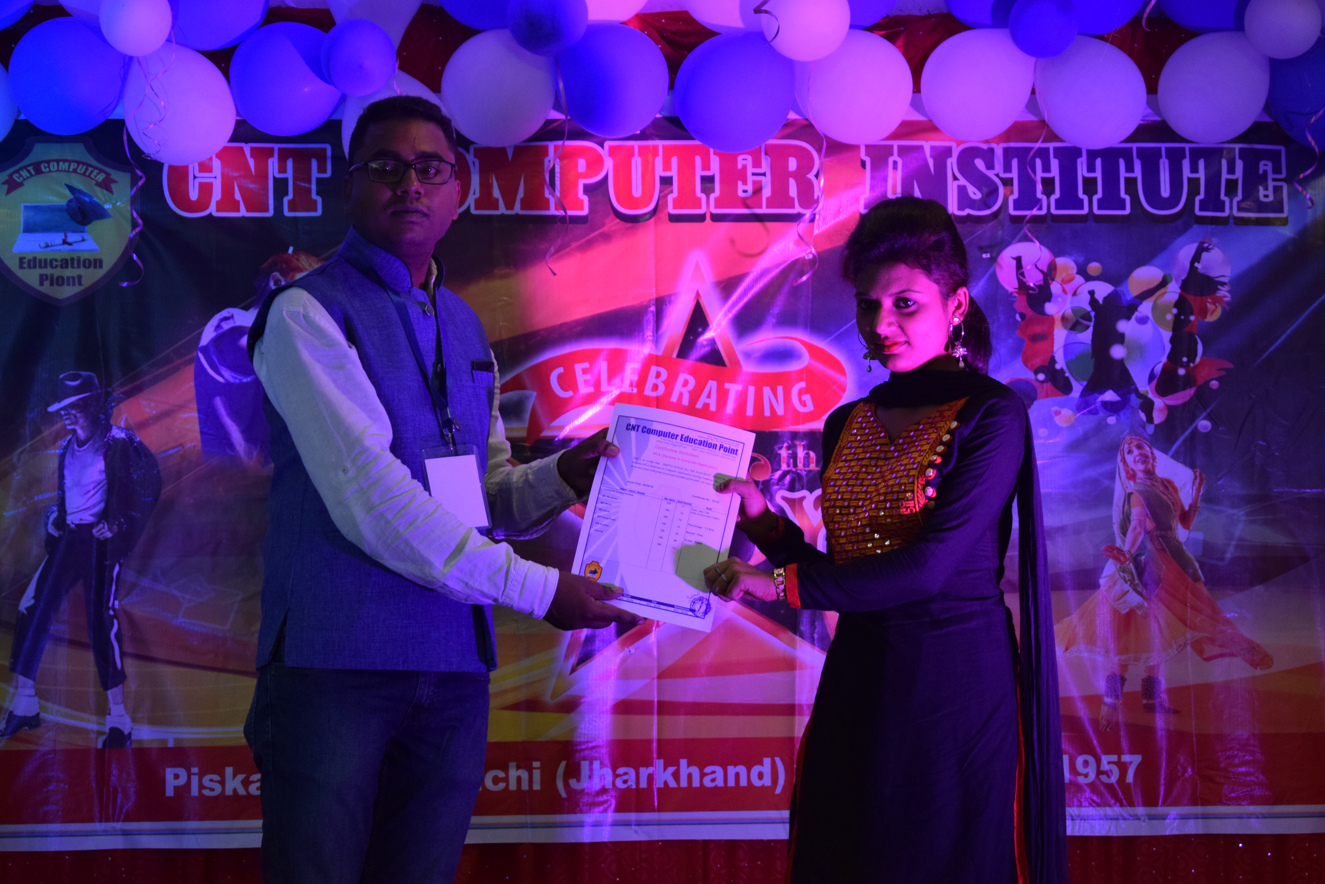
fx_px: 3037
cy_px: 442
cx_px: 662
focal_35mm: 82
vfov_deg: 16.6
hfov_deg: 24.6
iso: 1000
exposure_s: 1/200
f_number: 5.6
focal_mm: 55
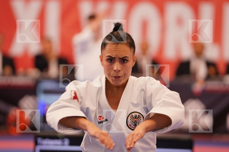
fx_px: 1889
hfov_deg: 6.9
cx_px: 114
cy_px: 76
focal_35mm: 297
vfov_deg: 4.6
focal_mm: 198
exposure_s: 1/500
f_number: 2.8
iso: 800
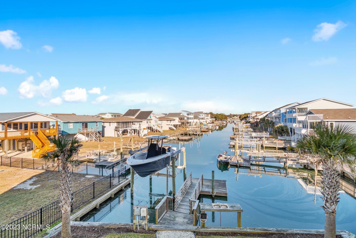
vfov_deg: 73.7
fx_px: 158
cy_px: 119
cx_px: 178
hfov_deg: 96.7
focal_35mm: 16
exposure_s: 1/160
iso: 100
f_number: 6.3
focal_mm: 11
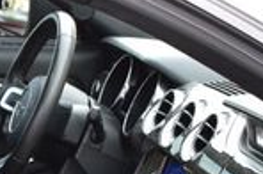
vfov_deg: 7.7
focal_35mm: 169
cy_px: 371
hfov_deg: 12.0
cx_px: -36
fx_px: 1232
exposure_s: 1/15
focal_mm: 26
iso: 560
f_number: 6.3
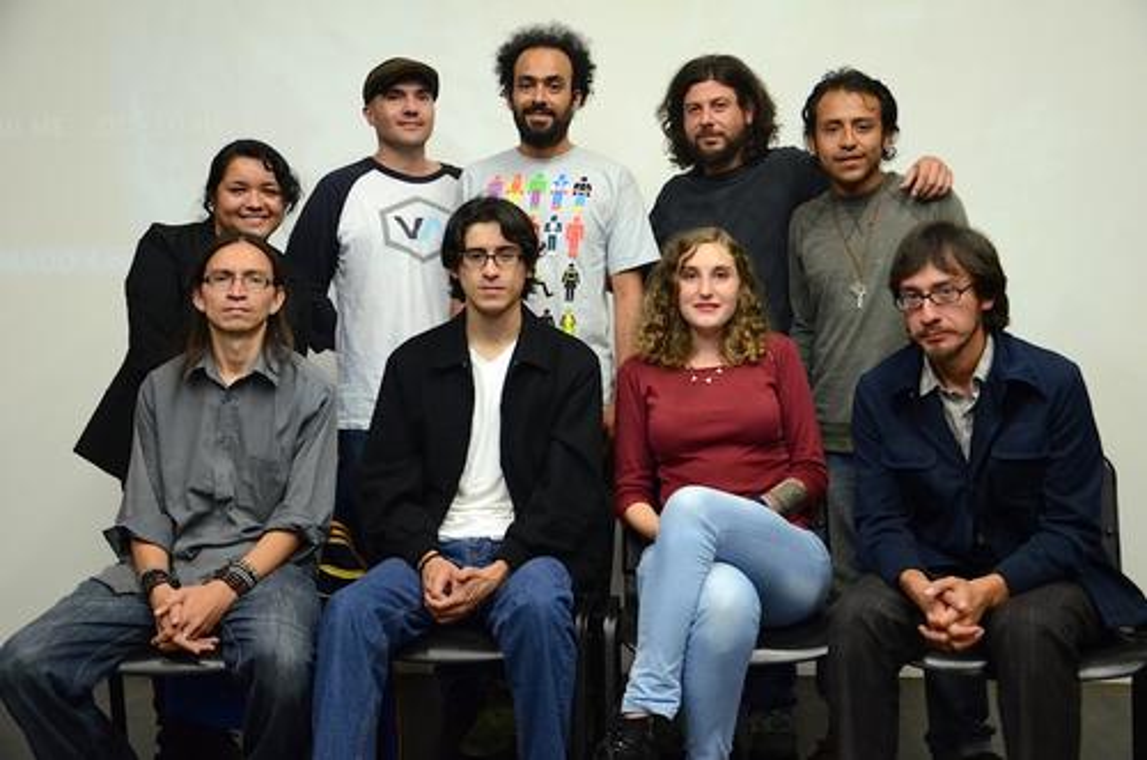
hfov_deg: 46.5
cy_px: 380
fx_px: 1335
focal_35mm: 42
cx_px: 574
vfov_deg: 31.7
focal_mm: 28
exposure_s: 1/40
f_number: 4
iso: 1600
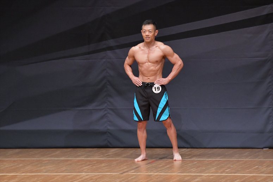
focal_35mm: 315
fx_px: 2388
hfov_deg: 6.5
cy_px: 91
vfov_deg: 4.4
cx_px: 136
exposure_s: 1/400
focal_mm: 210
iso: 6400
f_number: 5.6
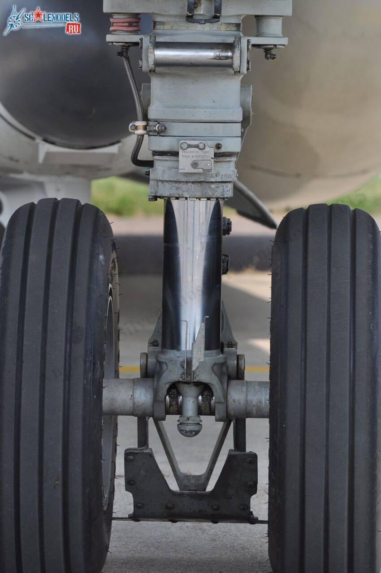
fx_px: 3223
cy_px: 286
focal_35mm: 202
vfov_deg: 10.2
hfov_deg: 6.8
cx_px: 190
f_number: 8
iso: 200
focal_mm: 135
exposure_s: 1/400
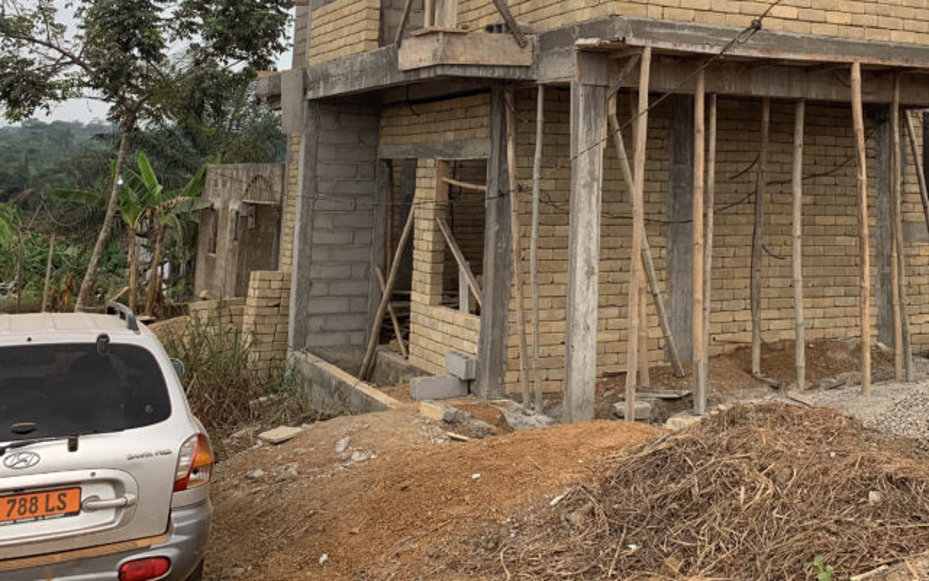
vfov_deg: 28.1
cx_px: 694
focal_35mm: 44
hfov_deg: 43.8
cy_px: 55
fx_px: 1114
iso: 25
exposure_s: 1/594
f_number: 1.8
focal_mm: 4.25
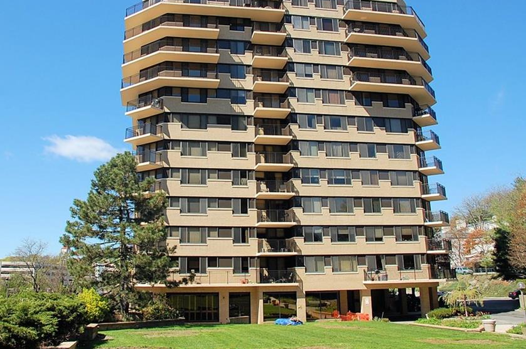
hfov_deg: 56.9
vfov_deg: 39.8
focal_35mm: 33
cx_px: 210
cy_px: 148
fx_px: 481
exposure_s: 1/500
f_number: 6.3
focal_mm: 18
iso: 200
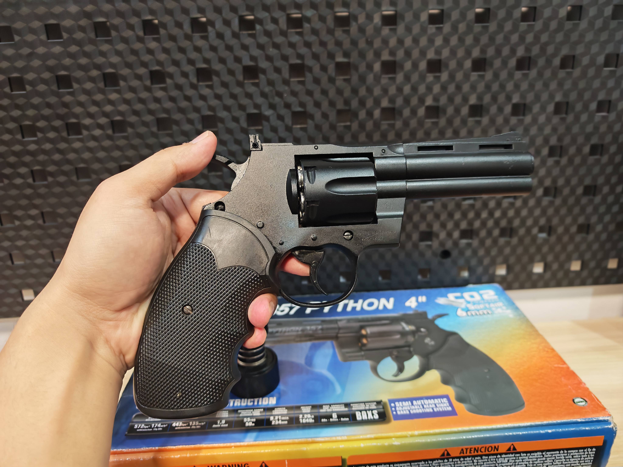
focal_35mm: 24
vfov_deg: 56.8
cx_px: 312
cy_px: 234
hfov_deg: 71.6
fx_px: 432
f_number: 2
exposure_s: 1/50
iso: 400
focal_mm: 6.83
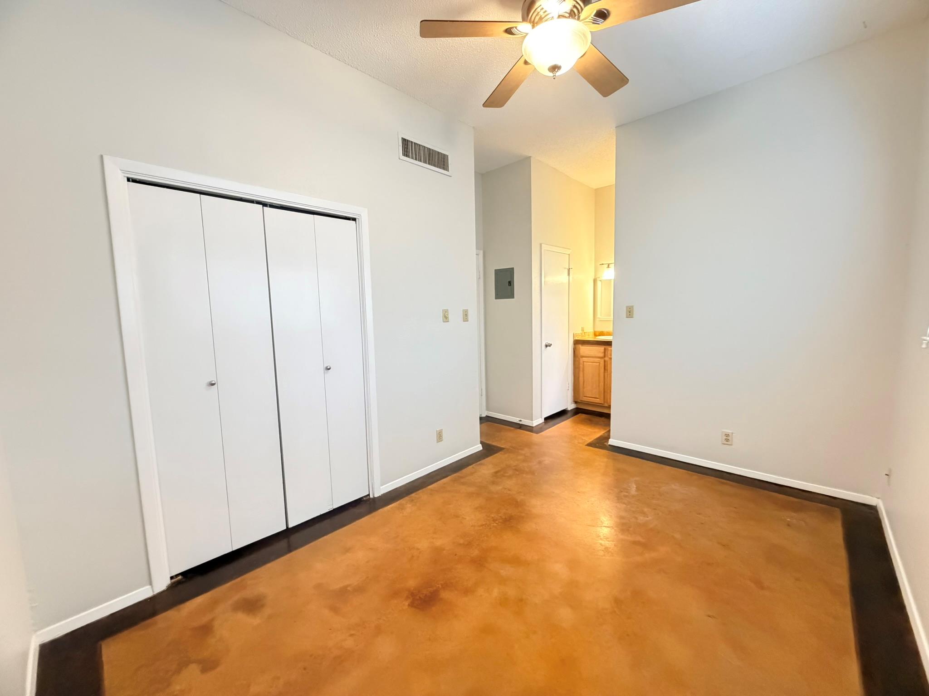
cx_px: 464
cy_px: 348
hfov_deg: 102.1
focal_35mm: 14
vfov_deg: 85.7
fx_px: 376
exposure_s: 1/60
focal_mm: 2.22
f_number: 2.2
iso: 800
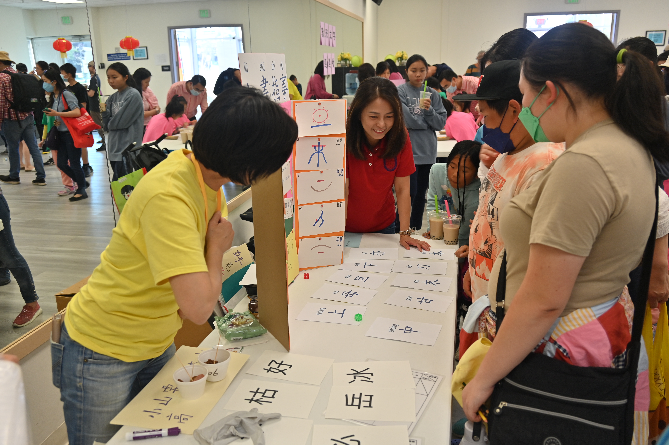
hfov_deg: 61.1
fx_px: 566
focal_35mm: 30
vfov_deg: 42.9
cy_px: 222
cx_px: 334
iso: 400
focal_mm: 30.5
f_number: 4.5
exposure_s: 1/125
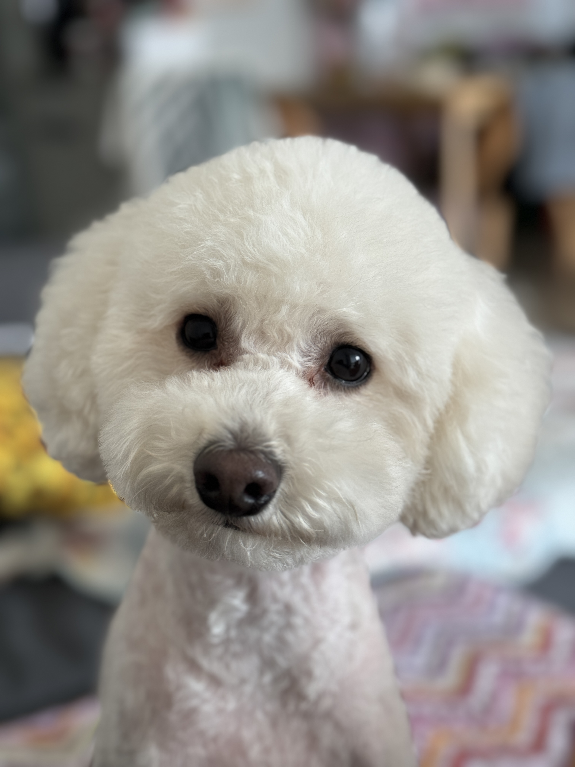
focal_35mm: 48
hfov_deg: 30.3
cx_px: 288
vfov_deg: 39.7
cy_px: 384
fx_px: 1063
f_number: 1.78
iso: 160
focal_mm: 6.86
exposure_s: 1/60
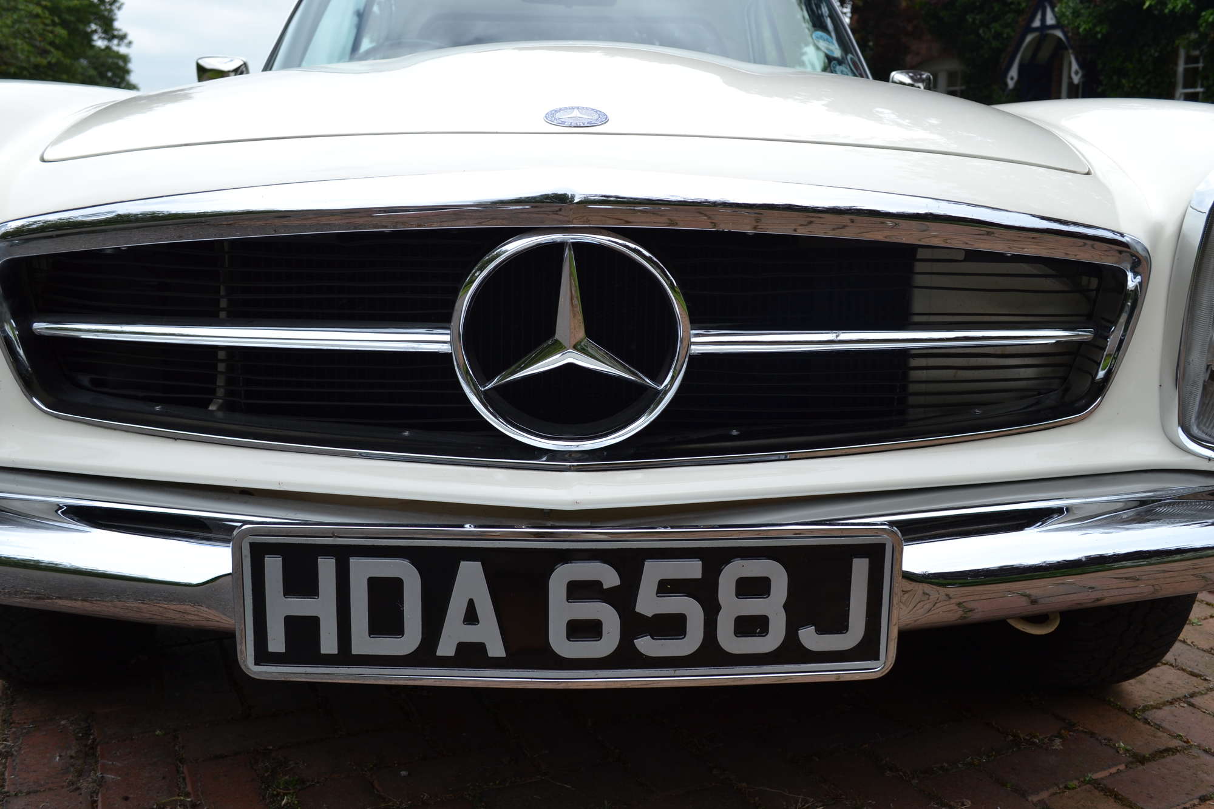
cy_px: 404
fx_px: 1113
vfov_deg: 40.0
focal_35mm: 33
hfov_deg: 57.2
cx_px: 607
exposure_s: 1/200
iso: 100
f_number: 7.1
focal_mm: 22
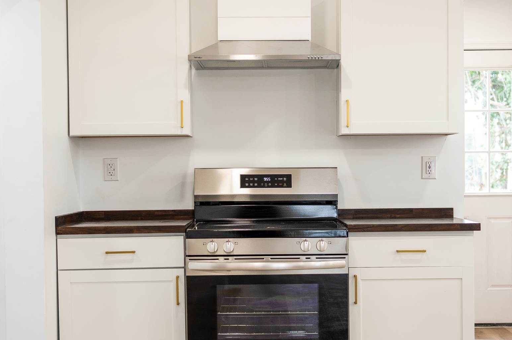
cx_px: 277
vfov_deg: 20.9
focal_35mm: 65
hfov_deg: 31.0
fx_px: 924
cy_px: 186
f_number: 2.8
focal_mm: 40
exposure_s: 1/80
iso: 200
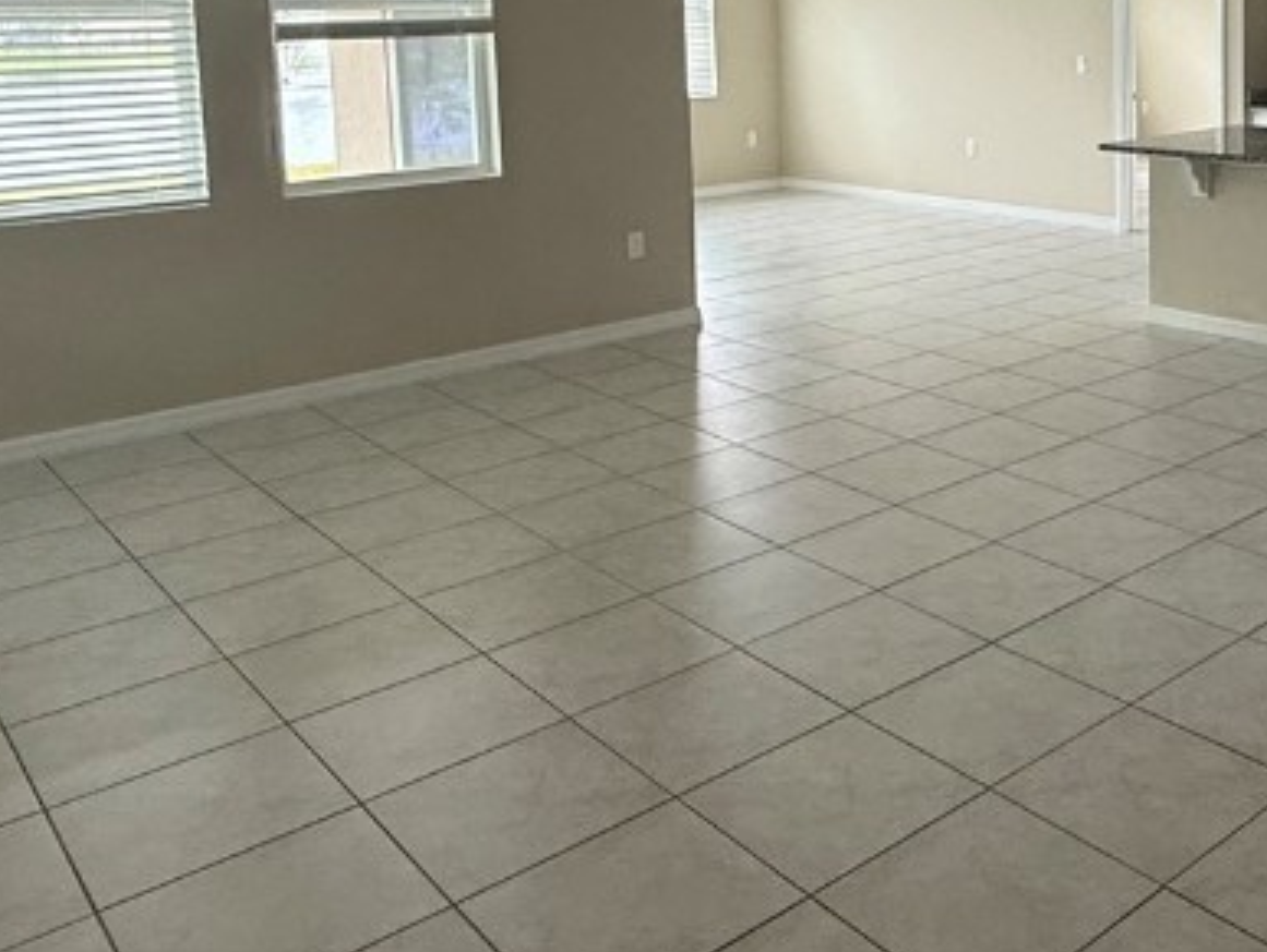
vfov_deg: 36.8
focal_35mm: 37
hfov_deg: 47.2
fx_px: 1356
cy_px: 134
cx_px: 1025
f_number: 2.2
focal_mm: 2.22
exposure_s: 1/99
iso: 200
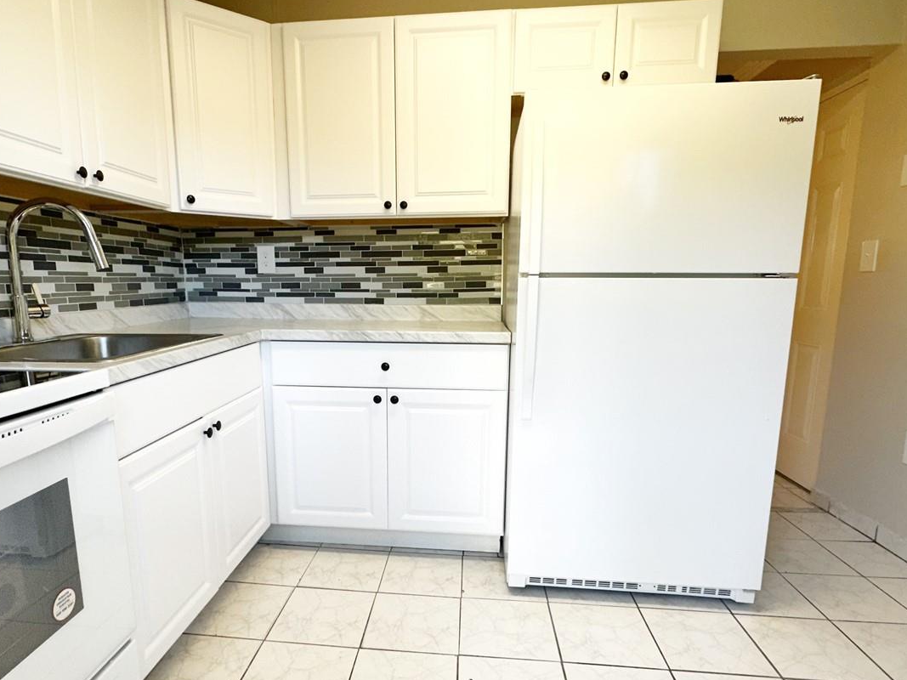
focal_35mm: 21
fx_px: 550
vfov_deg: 63.2
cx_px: 409
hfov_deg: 78.8
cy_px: 379
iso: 64
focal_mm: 2.22
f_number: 2.2
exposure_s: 1/120
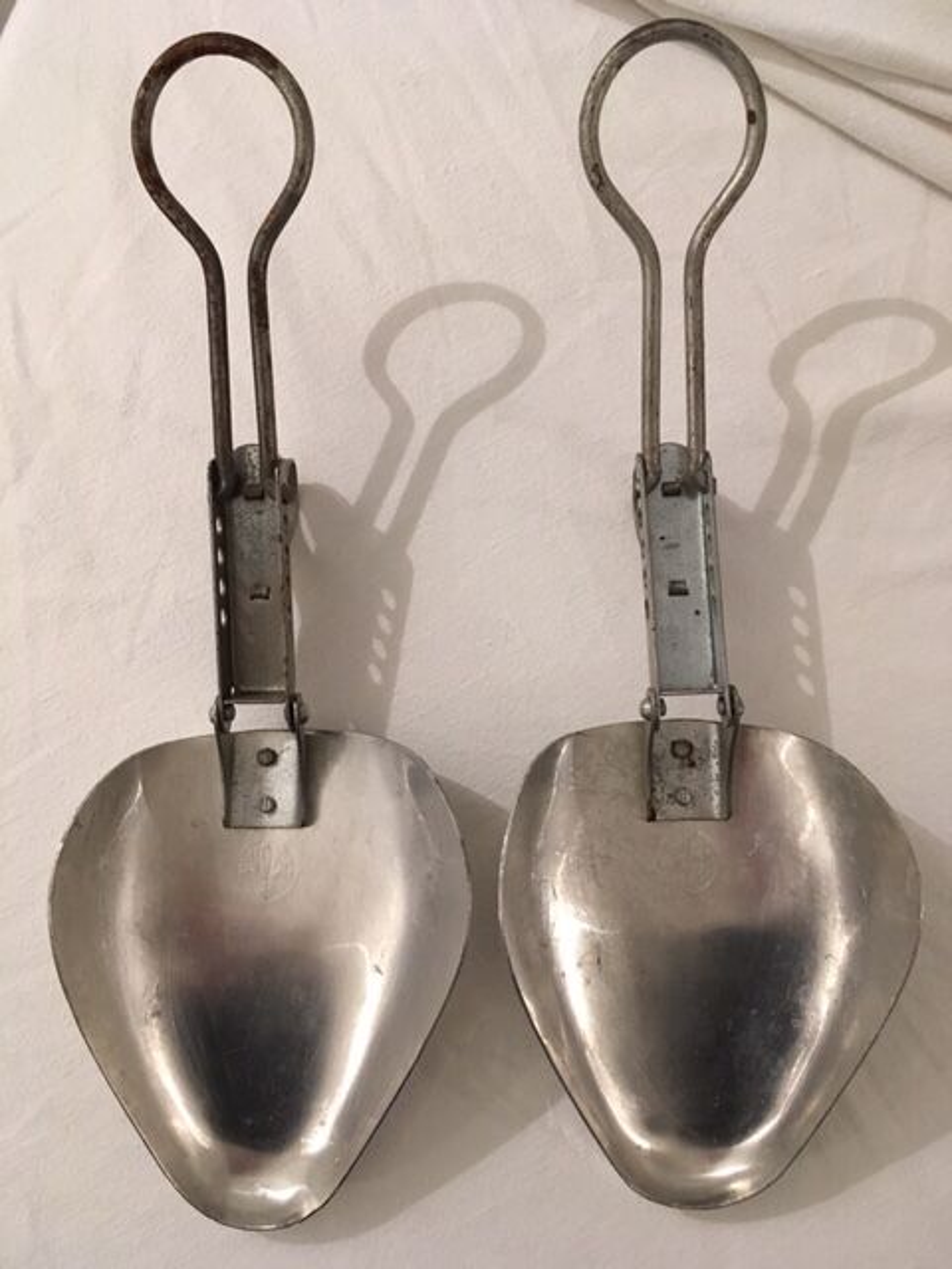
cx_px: 476
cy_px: 634
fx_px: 1063
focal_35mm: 29
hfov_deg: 48.2
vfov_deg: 61.7
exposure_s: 1/33
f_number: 2.2
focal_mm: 4.15
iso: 160
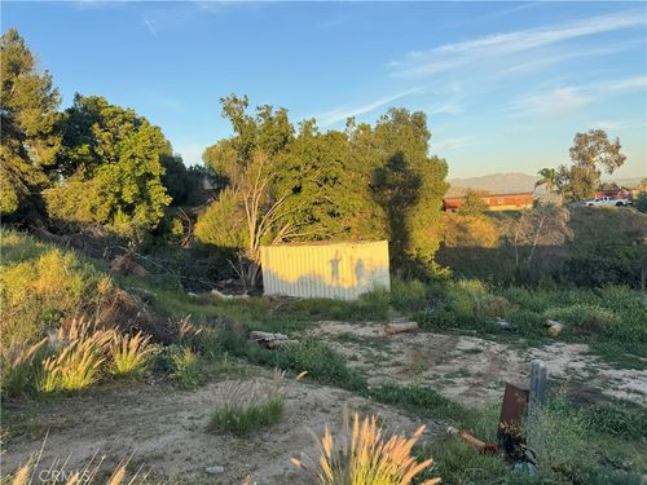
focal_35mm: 24
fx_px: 449
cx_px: 324
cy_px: 242
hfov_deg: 71.6
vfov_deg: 56.8
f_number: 1.78
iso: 80
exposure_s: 1/1131
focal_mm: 6.76
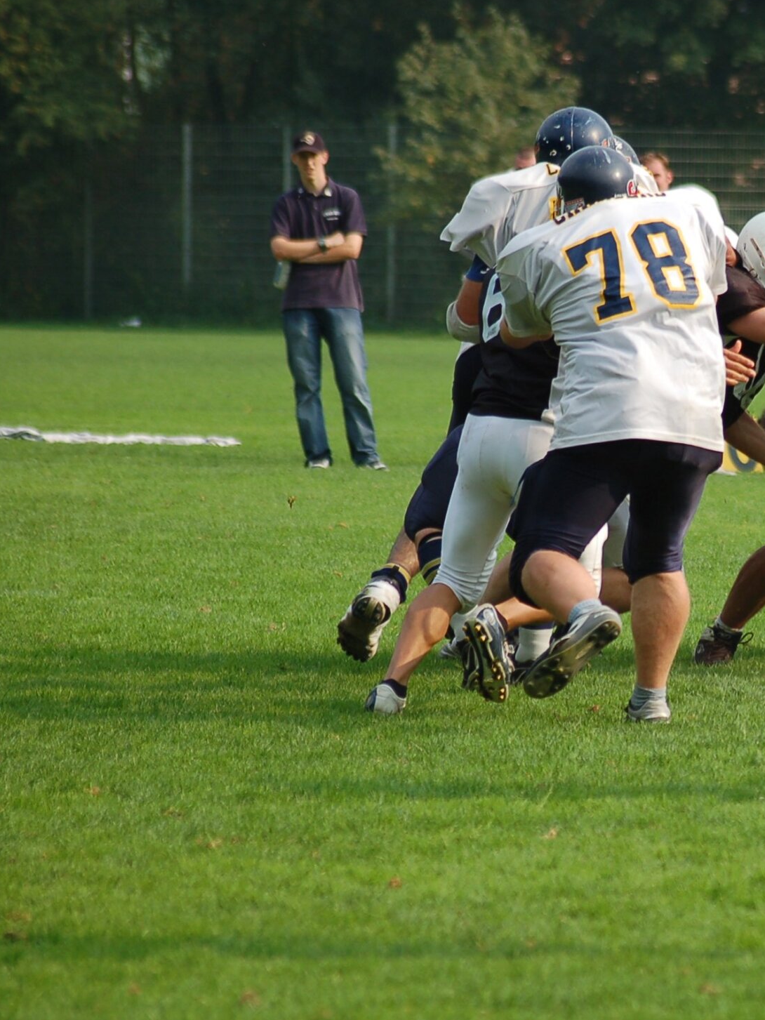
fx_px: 9634
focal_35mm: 327
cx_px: 770
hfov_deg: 4.5
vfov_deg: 6.1
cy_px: 509
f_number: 4.5
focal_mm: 150
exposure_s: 1/1000
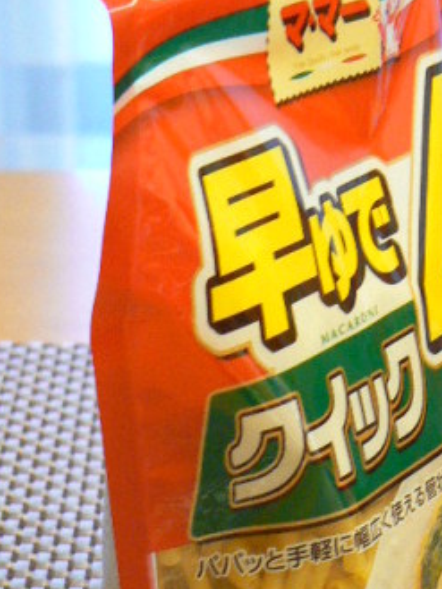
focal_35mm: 123
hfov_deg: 12.1
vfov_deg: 15.9
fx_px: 2093
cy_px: 444
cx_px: 269
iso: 200
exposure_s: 1/13
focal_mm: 9.9
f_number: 3.2
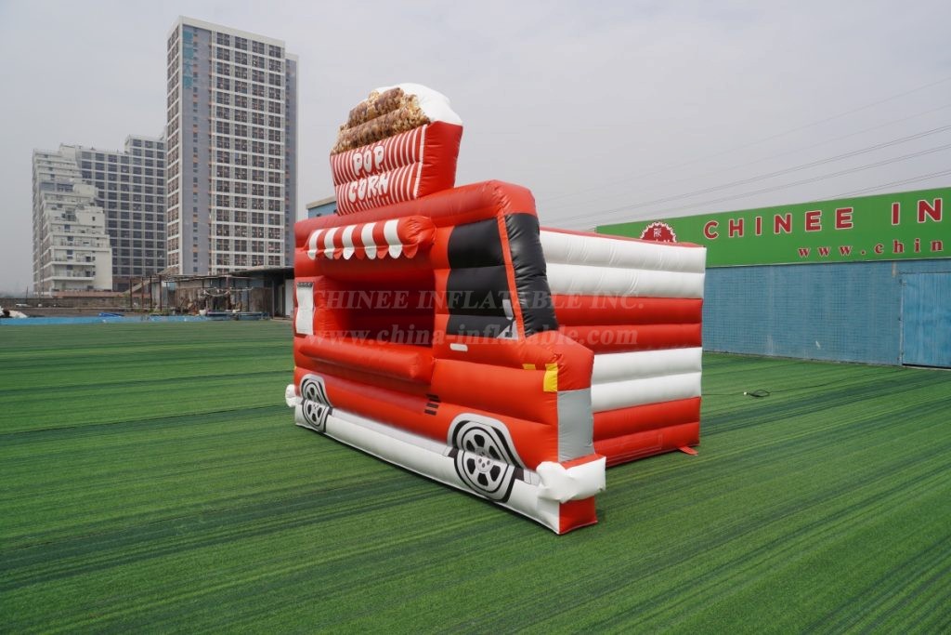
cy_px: 318
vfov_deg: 53.1
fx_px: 634
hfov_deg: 73.7
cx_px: 476
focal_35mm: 24
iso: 100
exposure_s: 1/320
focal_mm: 16
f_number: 8
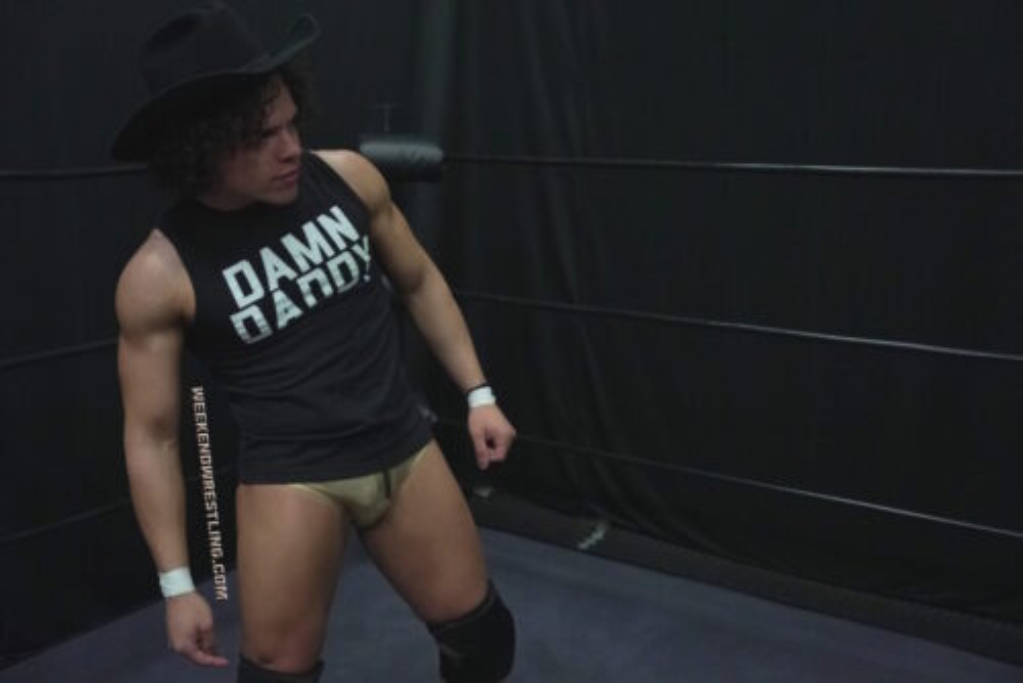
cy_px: 342
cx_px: 512
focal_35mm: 40
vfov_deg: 33.7
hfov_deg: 48.8
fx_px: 1129
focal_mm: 39.7
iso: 12800
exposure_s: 1/1000
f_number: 3.2
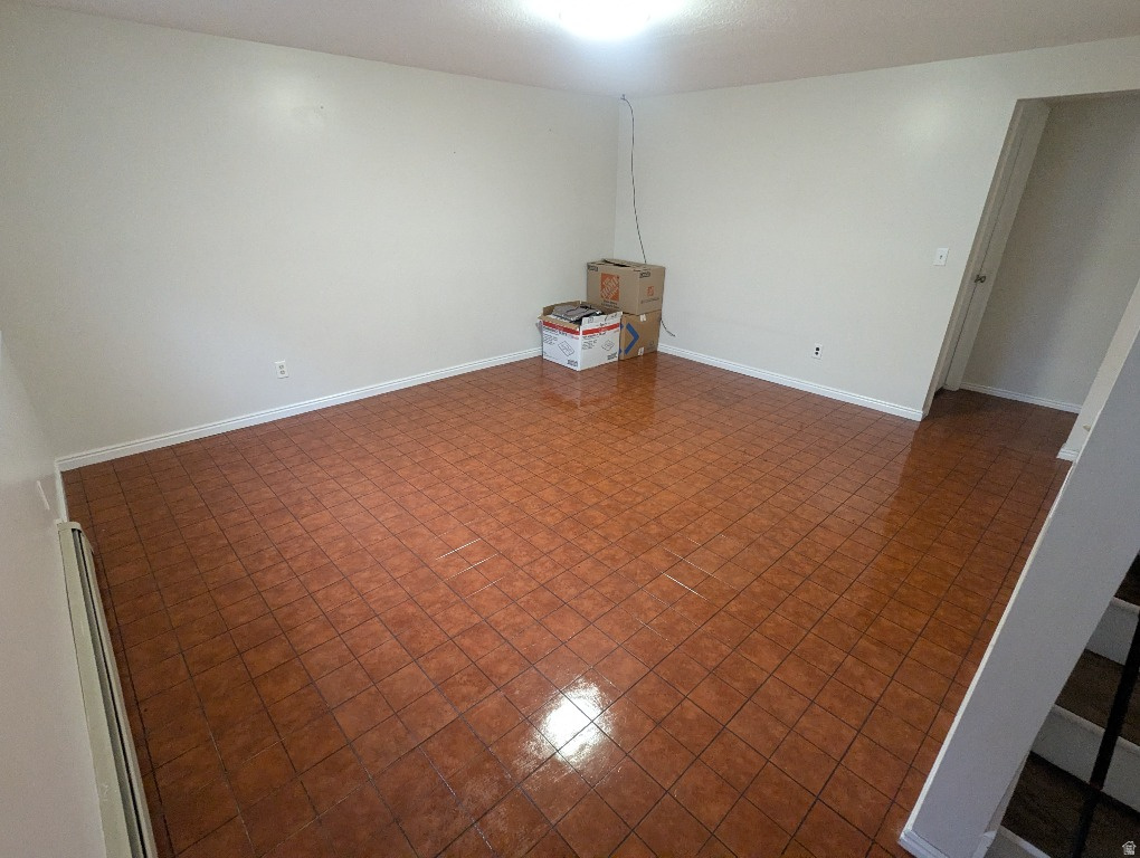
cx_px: 570
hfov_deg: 94.4
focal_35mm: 16
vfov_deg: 78.2
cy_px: 429
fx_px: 528
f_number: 2.2
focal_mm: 2.35
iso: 557
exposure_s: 1/40
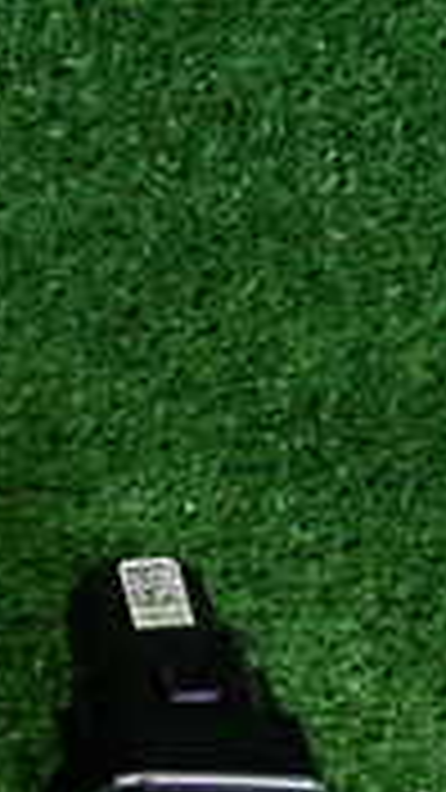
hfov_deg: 11.1
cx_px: -595
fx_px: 1955
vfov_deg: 21.8
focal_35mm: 93
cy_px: 850
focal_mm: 4.5
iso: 320
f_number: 2
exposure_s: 1/30
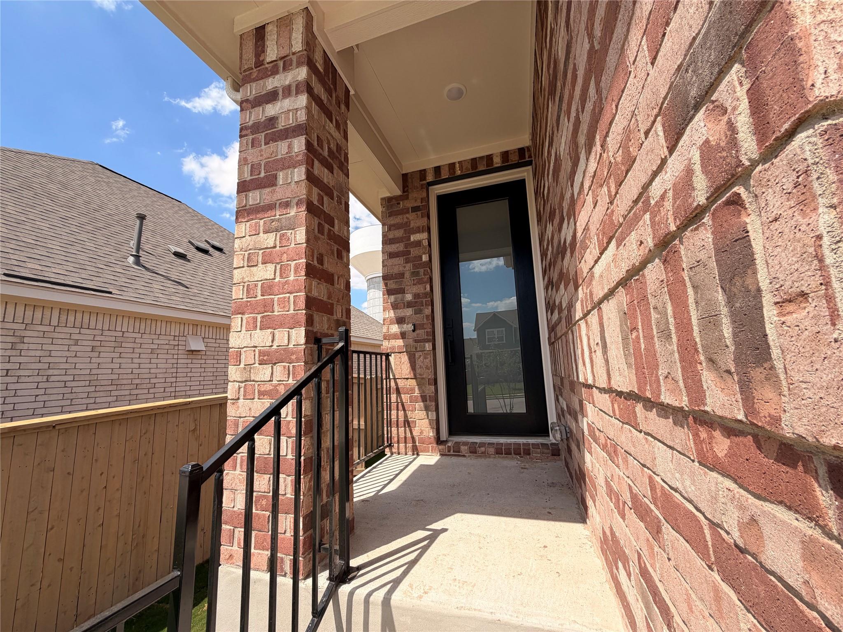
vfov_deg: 85.7
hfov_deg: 102.1
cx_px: 422
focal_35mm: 14
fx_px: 341
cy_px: 316
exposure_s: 1/770
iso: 25
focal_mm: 2.22
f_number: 2.2
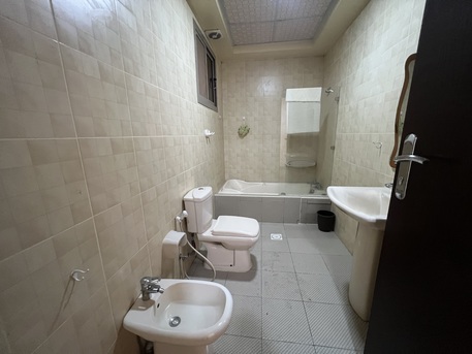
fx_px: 177
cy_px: 177
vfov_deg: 89.9
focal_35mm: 13
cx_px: 236
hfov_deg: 106.2
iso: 500
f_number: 1.8
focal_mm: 1.57
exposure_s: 1/50
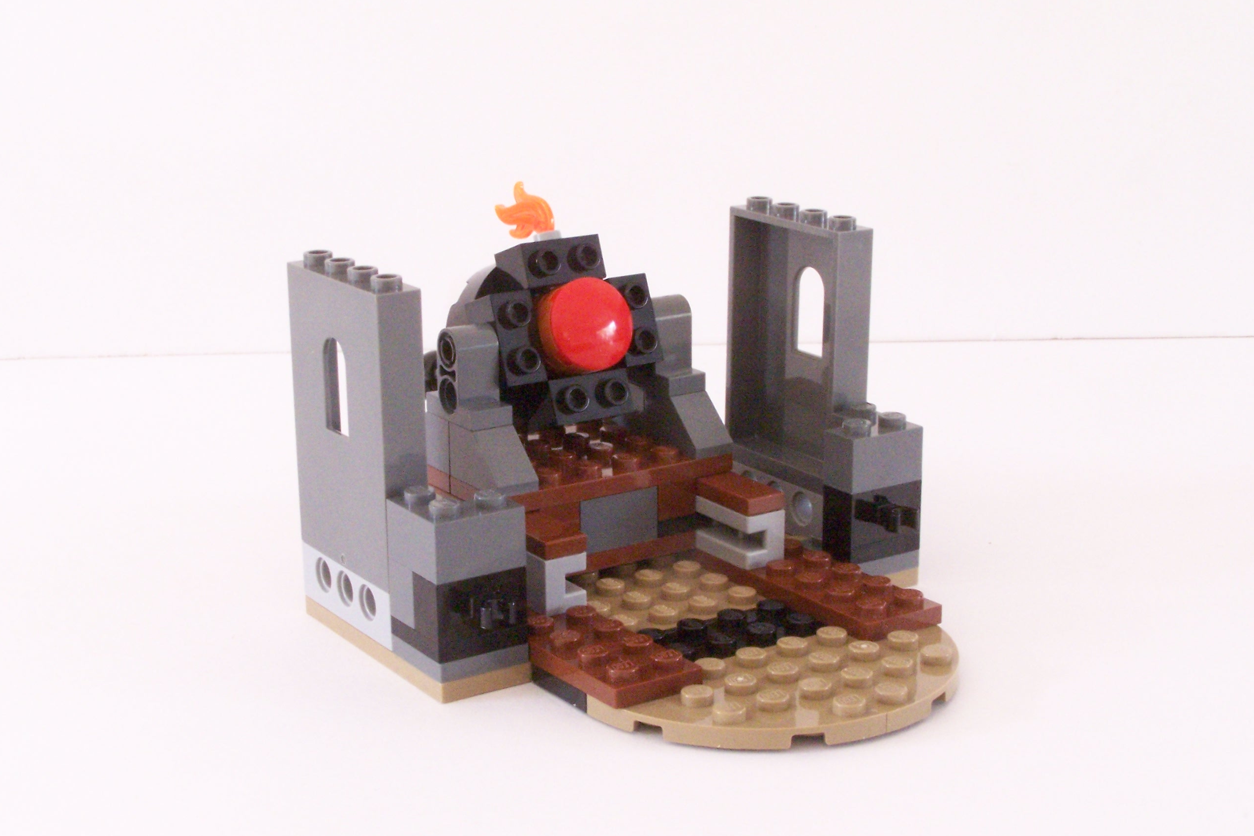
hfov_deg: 32.4
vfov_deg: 21.9
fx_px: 2159
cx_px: 628
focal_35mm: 62
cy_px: 420
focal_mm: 9.8
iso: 400
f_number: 8
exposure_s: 1/8
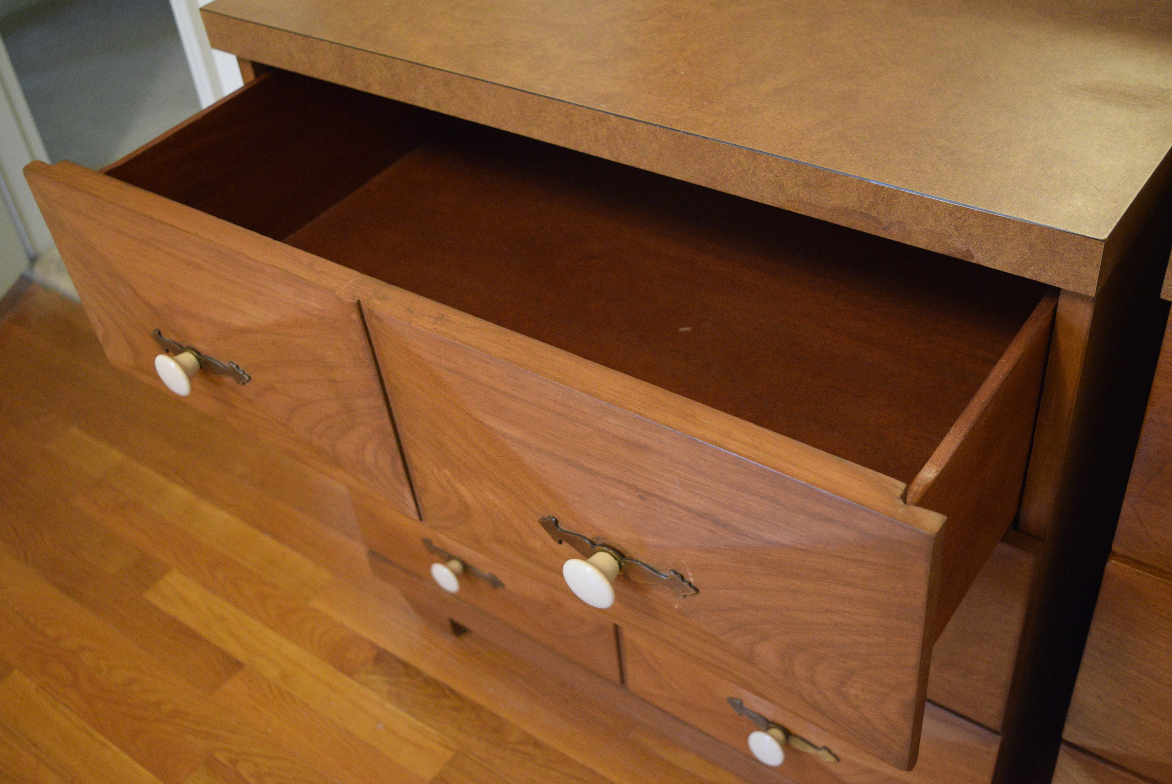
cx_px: 586
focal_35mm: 39
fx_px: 1271
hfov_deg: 49.5
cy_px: 392
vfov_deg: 34.3
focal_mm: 26
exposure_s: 1/60
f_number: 4
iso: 3600
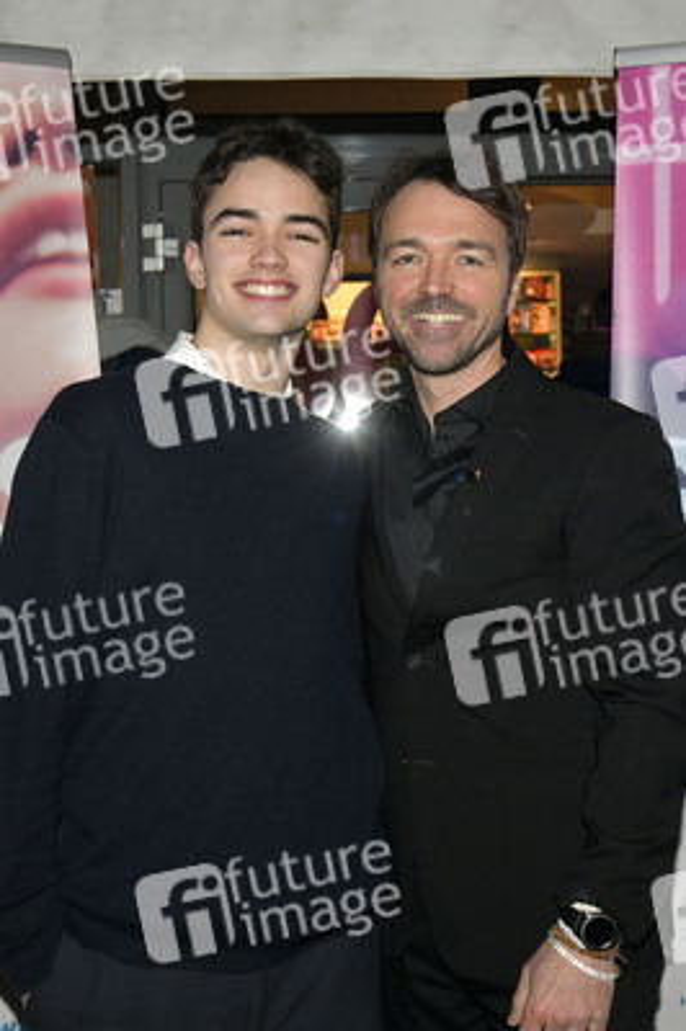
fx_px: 1002
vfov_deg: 54.5
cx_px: 343
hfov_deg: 37.8
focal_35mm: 35
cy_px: 516
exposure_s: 1/200
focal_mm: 35
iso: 2000
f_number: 5.6
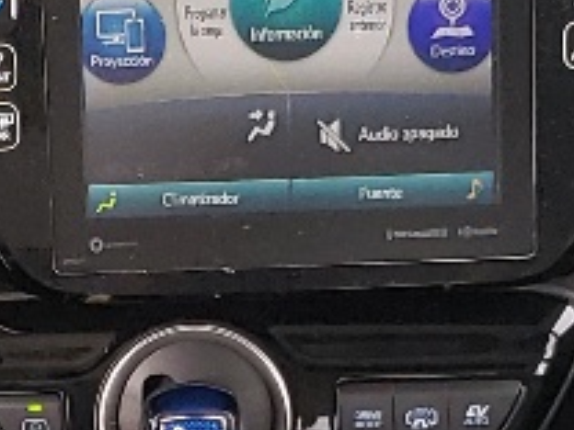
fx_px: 3316
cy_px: 703
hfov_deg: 9.9
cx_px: 248
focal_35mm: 200
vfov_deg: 7.3
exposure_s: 1/100
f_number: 1.5
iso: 99
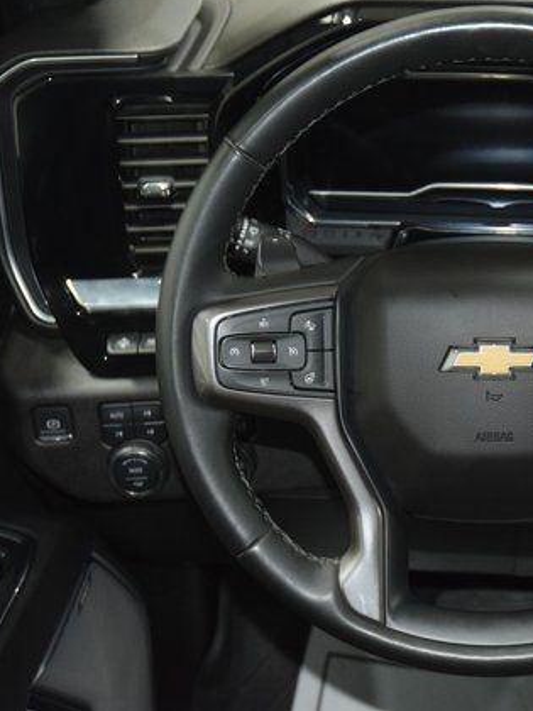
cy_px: 351
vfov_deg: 30.4
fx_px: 1308
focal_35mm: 64
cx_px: 501
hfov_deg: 22.4
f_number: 3.8
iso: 2200
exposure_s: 1/30
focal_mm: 29
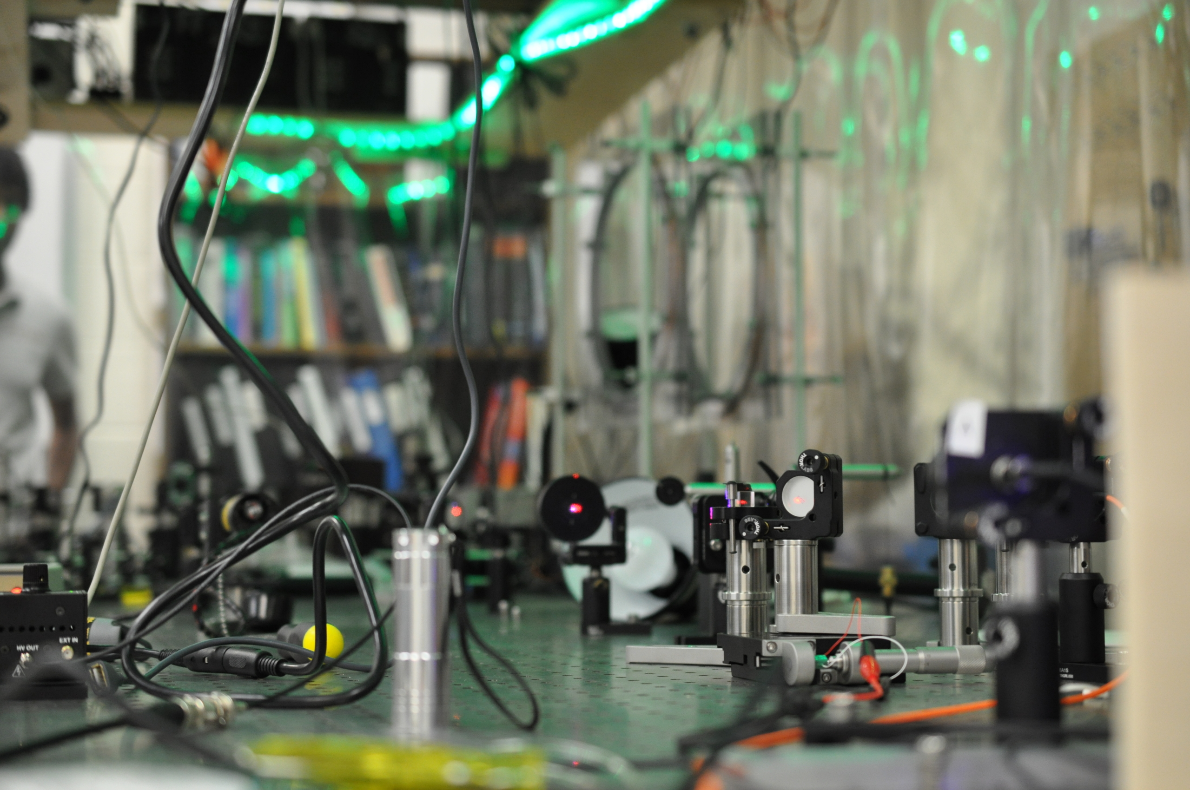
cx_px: 595
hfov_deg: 33.4
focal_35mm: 60
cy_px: 395
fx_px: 1981
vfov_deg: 22.6
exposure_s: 1/40
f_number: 3.2
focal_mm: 40
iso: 800
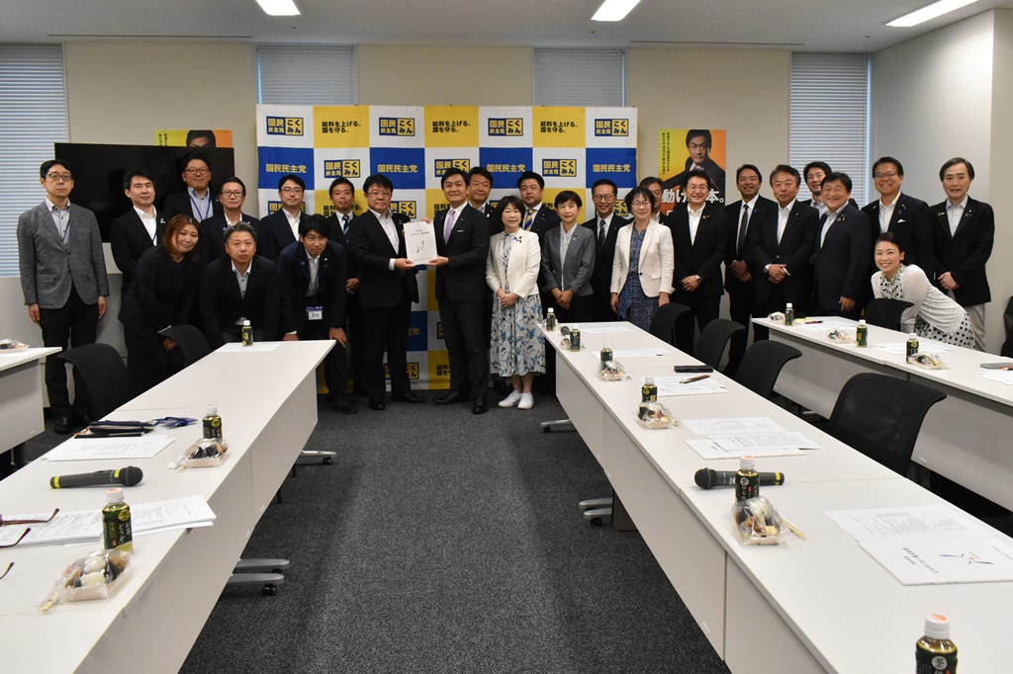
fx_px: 759
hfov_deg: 67.4
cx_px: 506
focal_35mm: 27
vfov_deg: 47.9
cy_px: 337
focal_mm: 18
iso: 2500
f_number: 6.3
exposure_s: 1/160
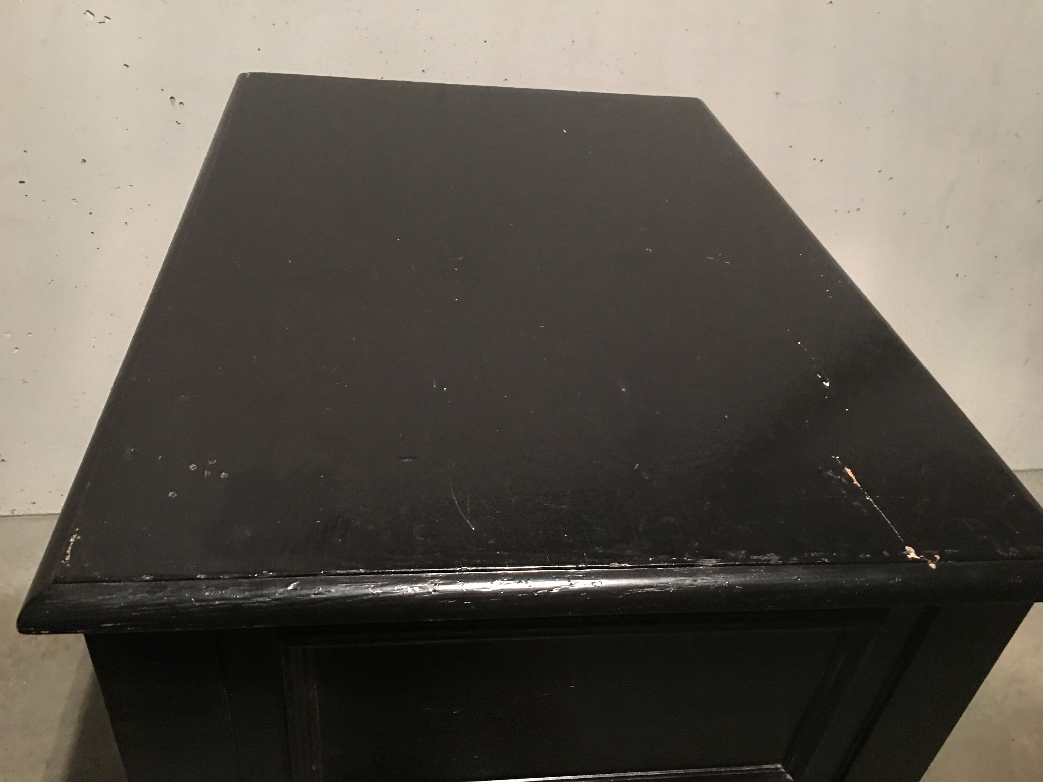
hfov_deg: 61.7
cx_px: 522
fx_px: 874
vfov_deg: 48.2
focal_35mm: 29
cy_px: 391
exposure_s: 1/4
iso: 100
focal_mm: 4.15
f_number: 2.2
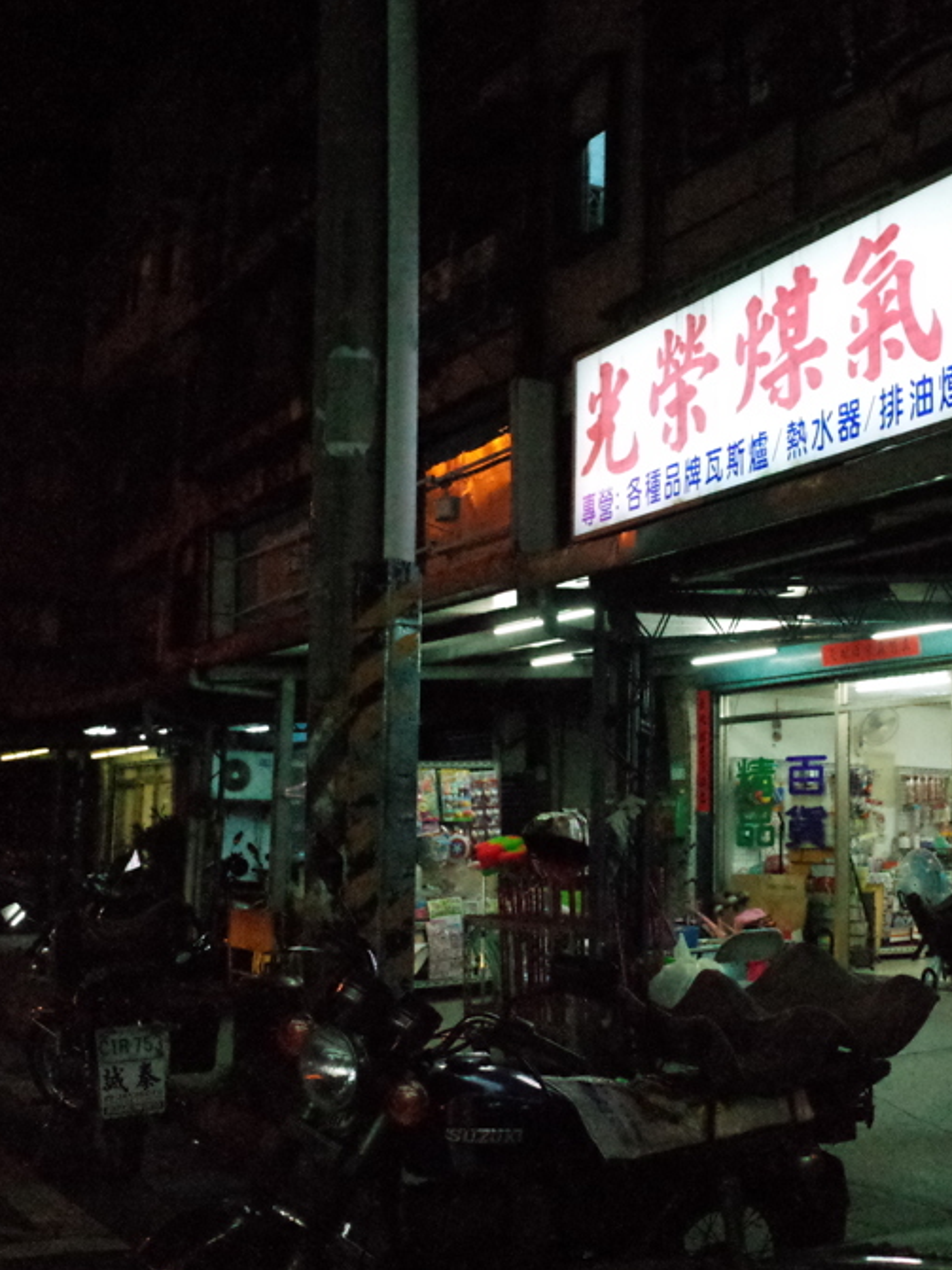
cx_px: 702
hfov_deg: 34.5
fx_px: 1504
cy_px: 634
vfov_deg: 45.8
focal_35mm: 41
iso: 12800
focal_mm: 18.3
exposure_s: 1/2000
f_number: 2.8
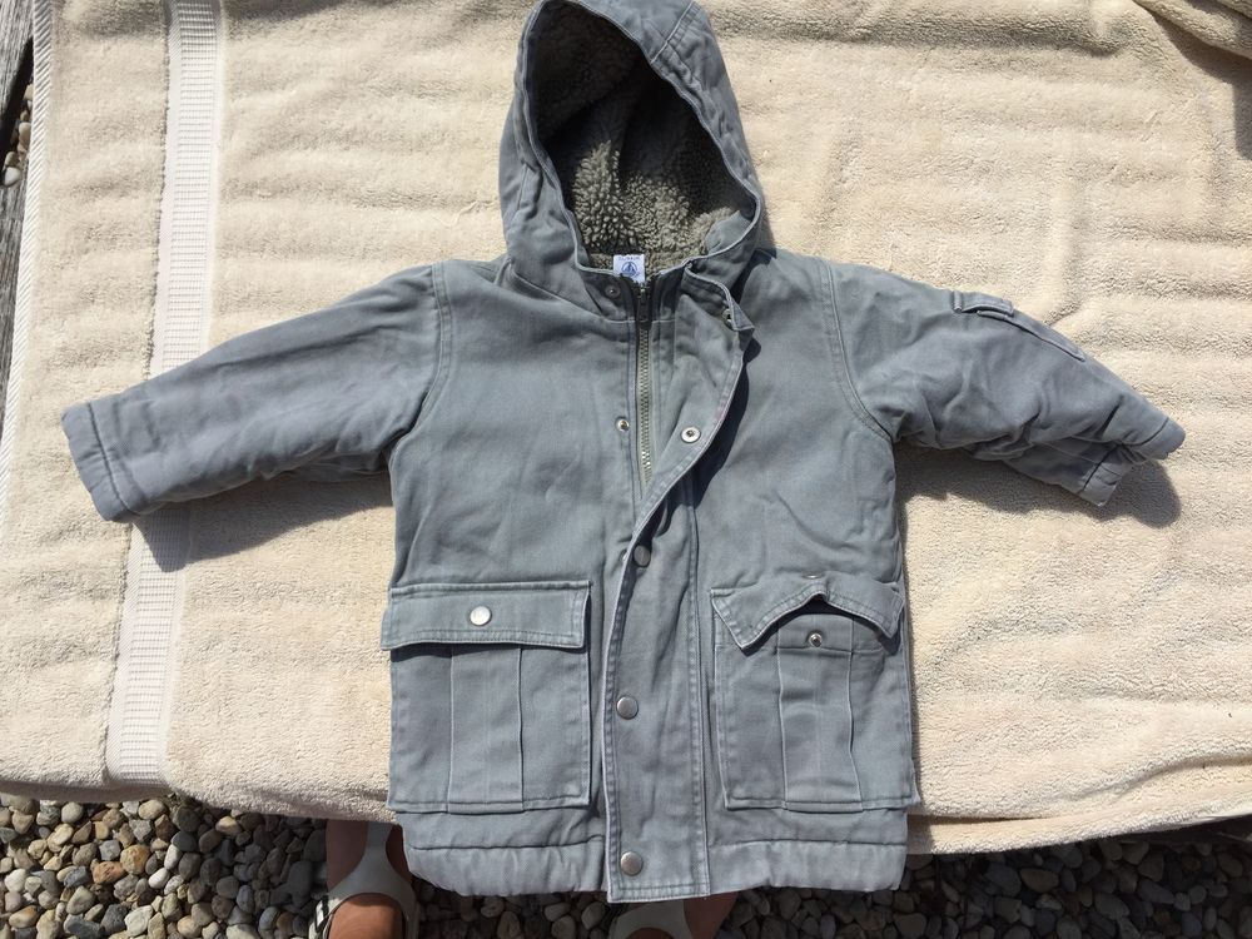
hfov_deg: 61.7
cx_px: 626
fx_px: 1049
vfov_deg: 48.2
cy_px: 470
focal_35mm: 29
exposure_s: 1/2475
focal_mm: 4.15
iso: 32
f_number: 2.2
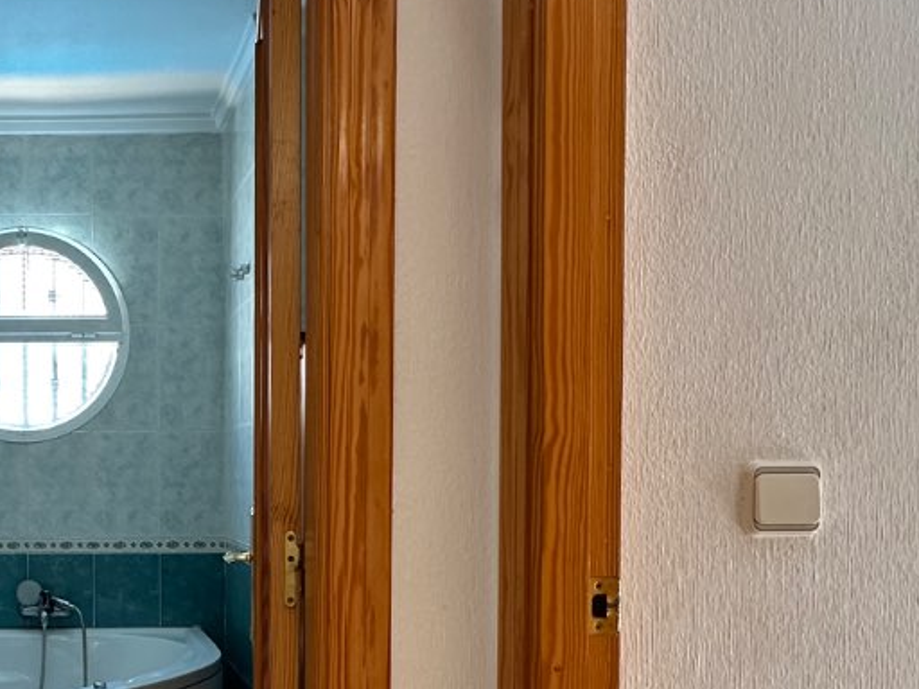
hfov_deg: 41.6
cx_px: 68
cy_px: 523
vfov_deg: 34.3
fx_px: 1088
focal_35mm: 41
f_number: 2.2
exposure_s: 1/100
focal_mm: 2.22
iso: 250
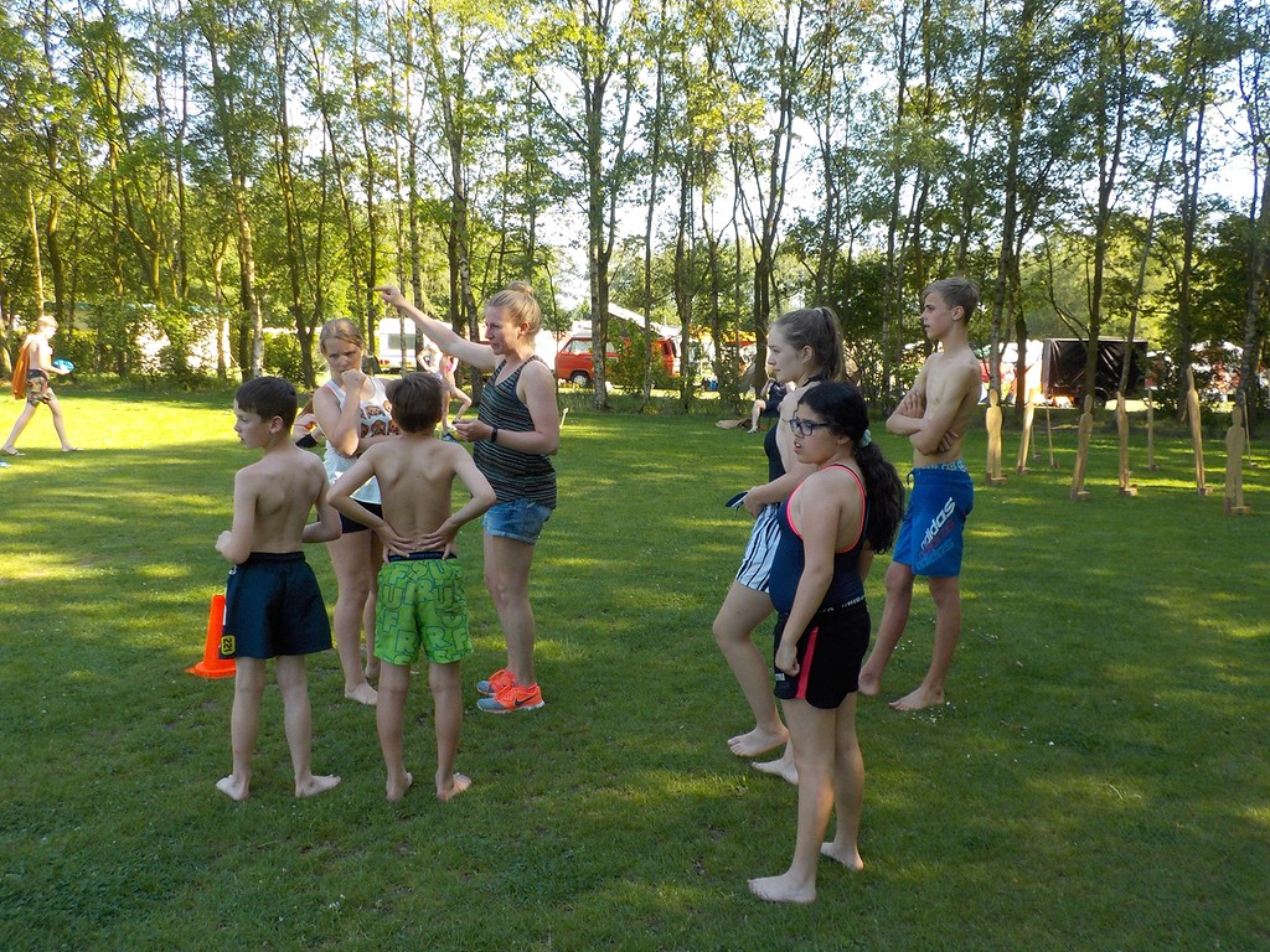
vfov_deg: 46.8
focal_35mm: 30
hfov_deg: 60.0
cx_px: 635
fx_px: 1101
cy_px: 476
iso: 160
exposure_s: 1/250
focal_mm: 4.1
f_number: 3.3
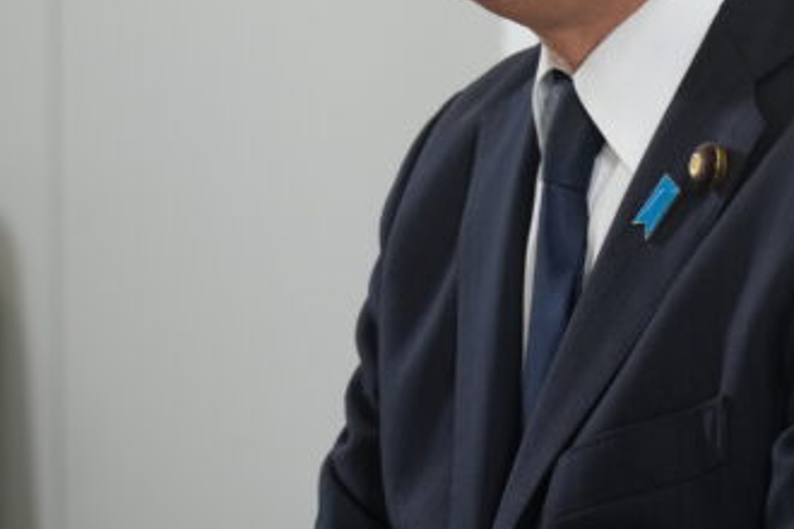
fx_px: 10391
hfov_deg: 4.4
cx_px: 500
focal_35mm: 471
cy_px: -35
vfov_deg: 2.9
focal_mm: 135
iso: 800
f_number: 5.6
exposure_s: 1/125
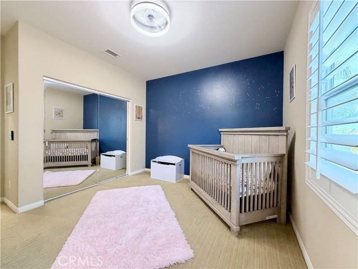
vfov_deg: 85.7
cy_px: 134
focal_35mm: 14
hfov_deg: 102.1
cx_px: 179
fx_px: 145
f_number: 2.2
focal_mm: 2.22
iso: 320
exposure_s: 1/60
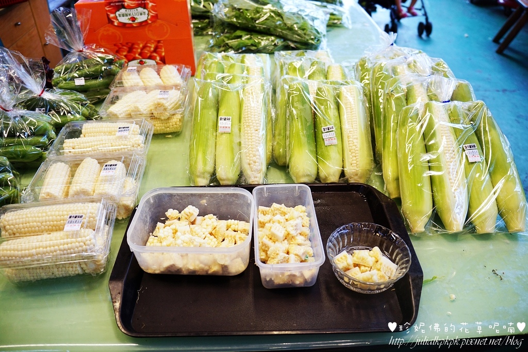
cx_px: 264
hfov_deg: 67.4
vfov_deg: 47.9
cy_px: 176
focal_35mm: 27
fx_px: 396
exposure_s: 1/60
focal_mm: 18
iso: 250
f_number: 4
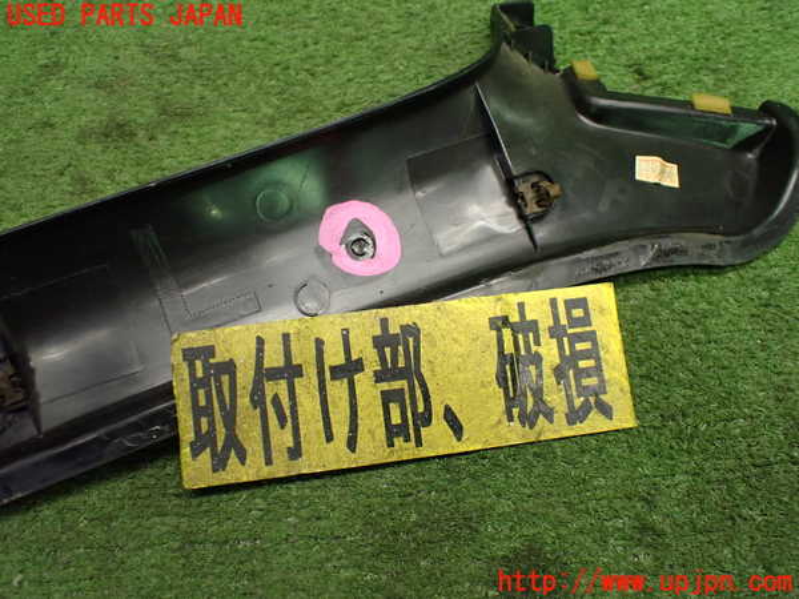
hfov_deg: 60.0
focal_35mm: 30
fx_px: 692
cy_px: 300
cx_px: 400
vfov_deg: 46.8
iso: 640
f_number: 2.3
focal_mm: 5.4
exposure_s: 1/125
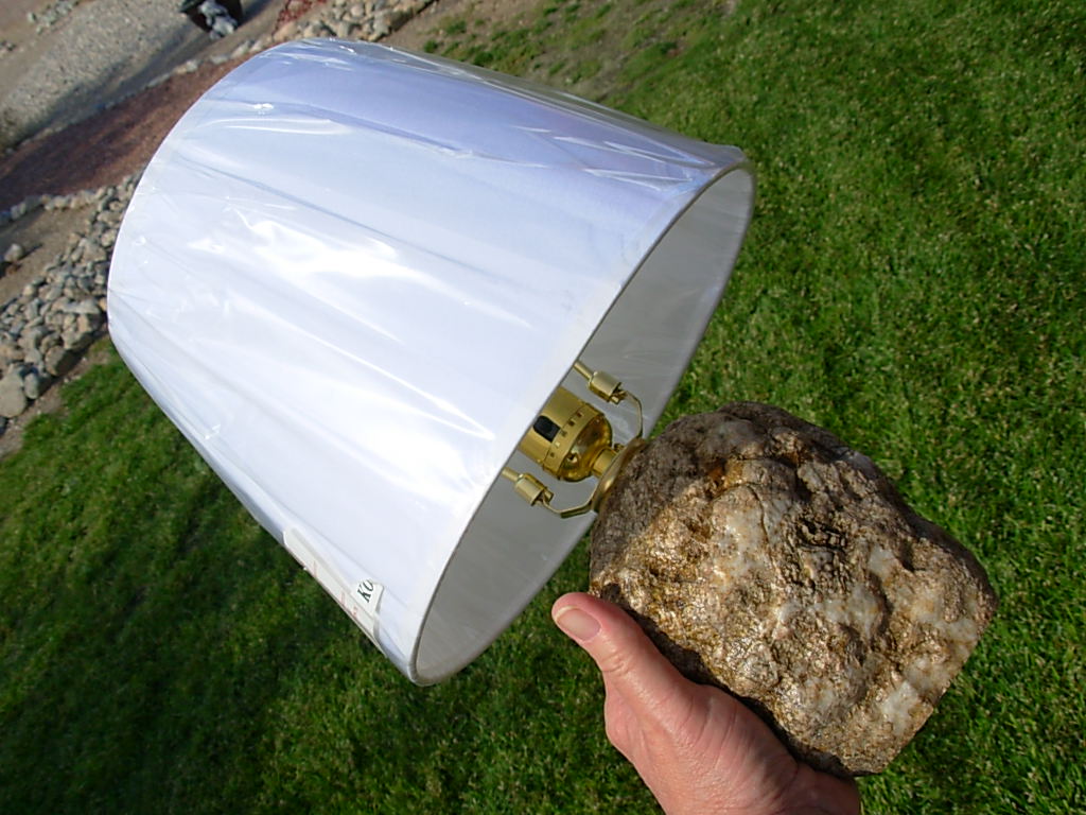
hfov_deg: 49.0
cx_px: 543
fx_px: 1192
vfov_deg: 37.7
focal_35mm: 38
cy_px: 408
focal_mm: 6.3
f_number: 4.9
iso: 50
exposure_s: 1/418
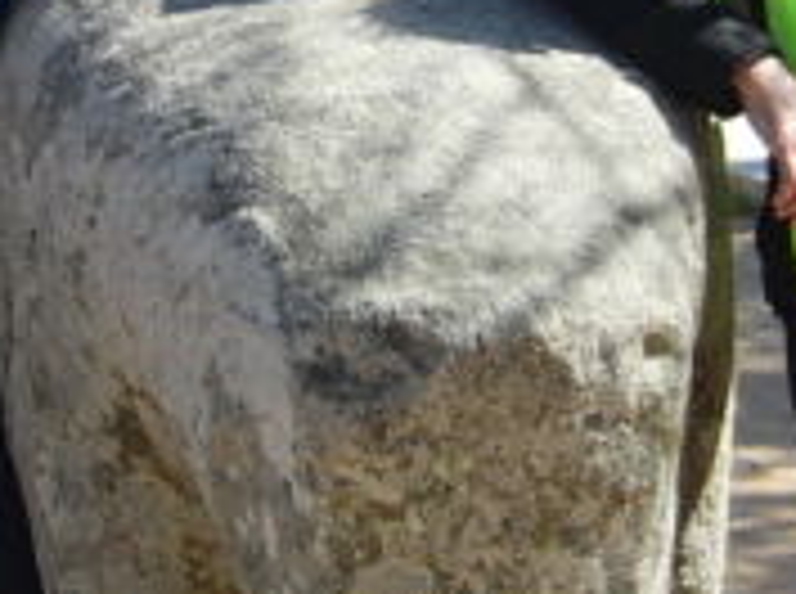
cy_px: 50
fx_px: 3993
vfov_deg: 8.5
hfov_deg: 11.4
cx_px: 283
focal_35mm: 174
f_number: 4
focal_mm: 8.4
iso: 100
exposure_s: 1/320
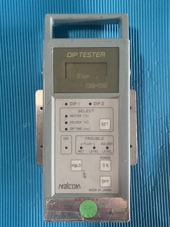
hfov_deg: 53.1
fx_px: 170
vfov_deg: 67.3
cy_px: 114
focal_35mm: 26
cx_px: 85
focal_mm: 4.25
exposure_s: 1/53
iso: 400
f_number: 1.8
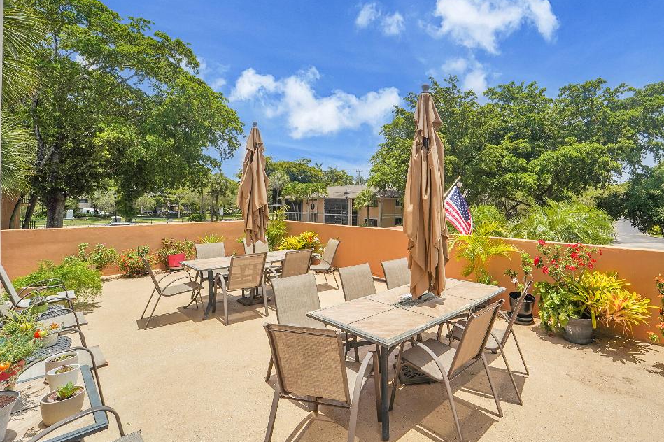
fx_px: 313
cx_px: 401
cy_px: 198
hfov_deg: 92.0
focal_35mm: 17
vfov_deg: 70.2
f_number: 8
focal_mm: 14
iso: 400
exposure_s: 1/400
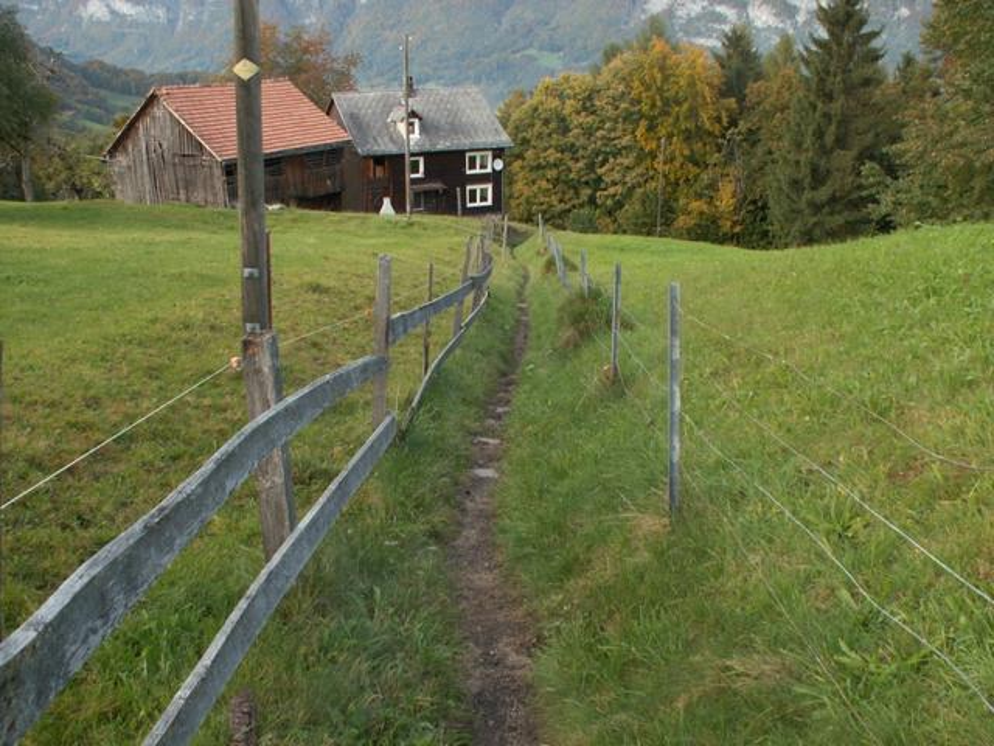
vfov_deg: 40.7
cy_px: 373
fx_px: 1005
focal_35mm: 35
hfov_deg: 52.6
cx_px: 497
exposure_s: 1/60
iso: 50
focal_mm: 5.86
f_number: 3.5
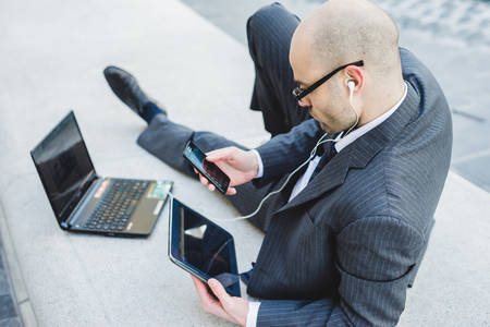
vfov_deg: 27.0
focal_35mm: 50
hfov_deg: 39.6
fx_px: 681
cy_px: 164
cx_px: 245
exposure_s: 1/500
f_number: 2.8
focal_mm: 50
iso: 640
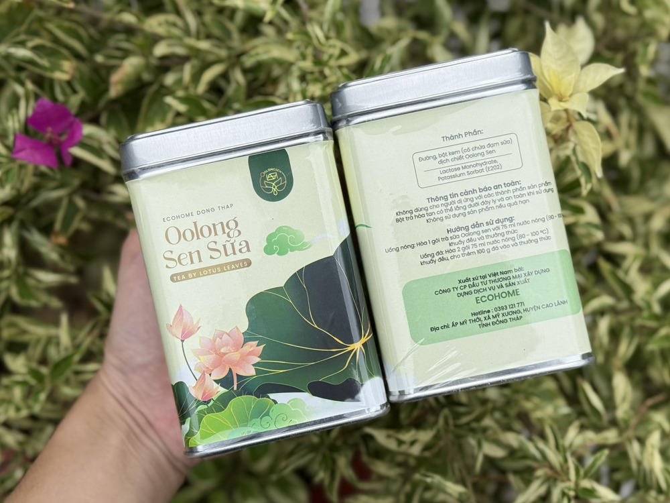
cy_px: 252
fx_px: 929
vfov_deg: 30.3
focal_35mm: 48
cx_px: 335
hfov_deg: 39.7
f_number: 1.78
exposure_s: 1/5587
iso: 80
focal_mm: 6.76
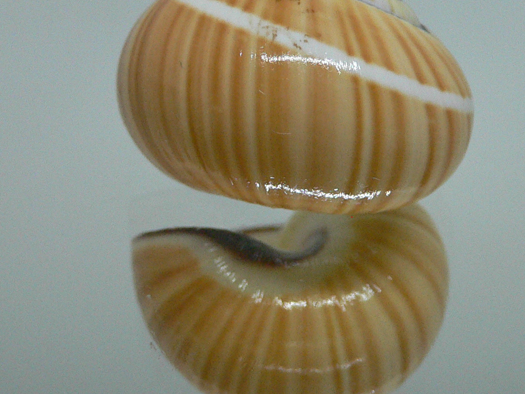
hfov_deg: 30.7
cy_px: 147
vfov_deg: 23.2
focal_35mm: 63
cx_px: 299
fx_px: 955
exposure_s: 1/60
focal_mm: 4.6
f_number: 2.8
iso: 200
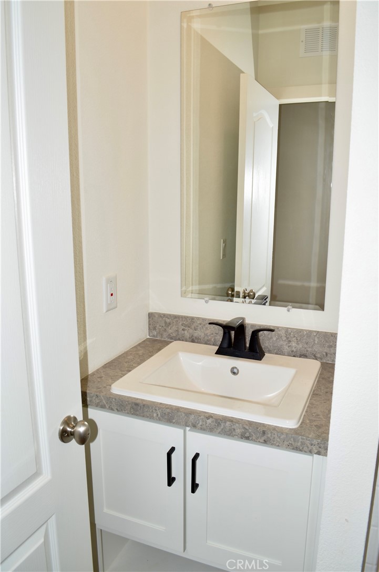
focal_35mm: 27
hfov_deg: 47.8
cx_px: 190
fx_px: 428
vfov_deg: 67.5
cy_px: 286
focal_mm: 18
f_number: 6.3
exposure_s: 1/60
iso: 200
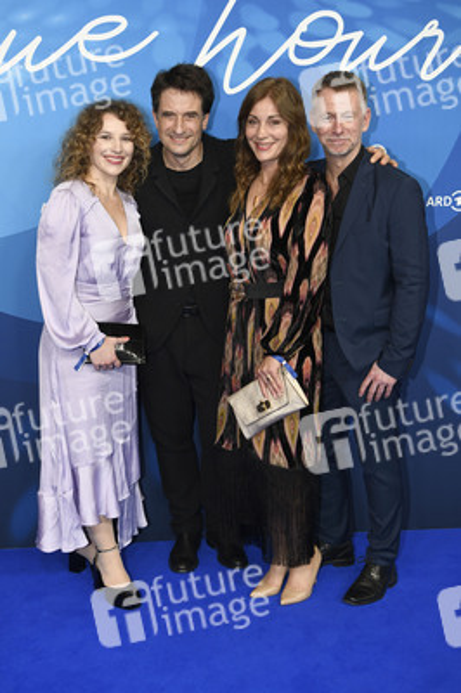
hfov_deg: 31.8
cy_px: 346
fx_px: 808
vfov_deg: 46.4
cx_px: 230
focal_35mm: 42
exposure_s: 1/320
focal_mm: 42
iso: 800
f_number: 4
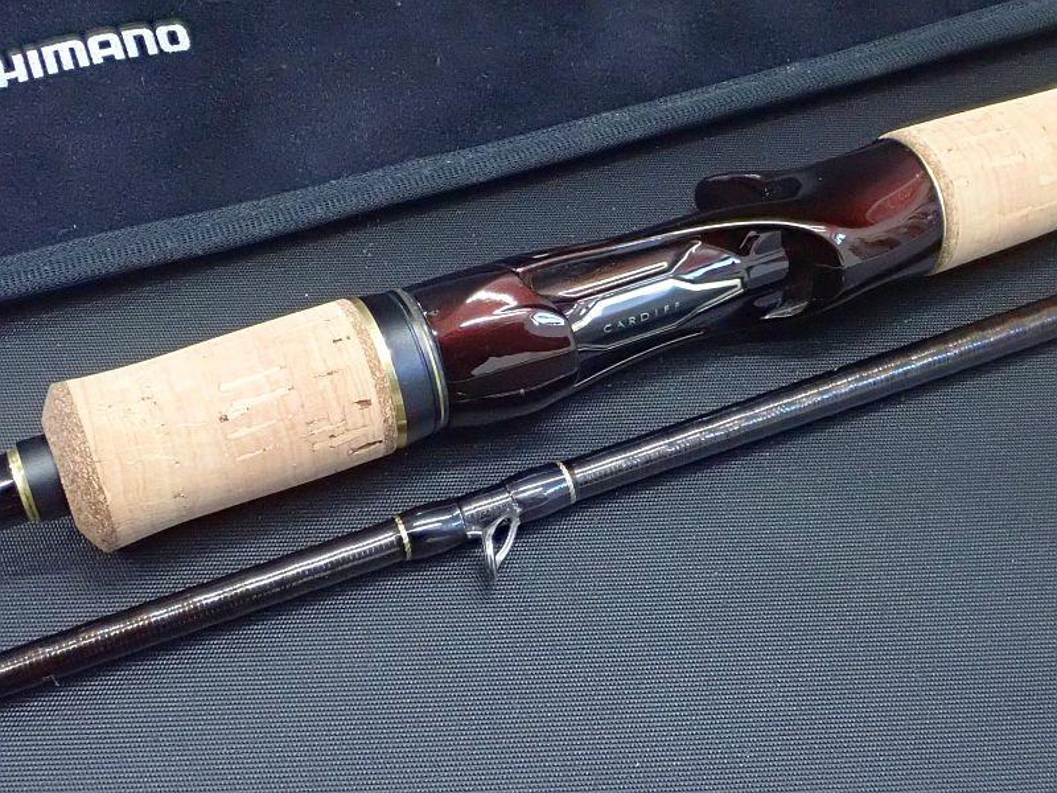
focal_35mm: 43
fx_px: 1313
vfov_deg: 33.6
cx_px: 528
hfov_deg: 43.9
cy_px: 396
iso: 1600
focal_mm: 7.86
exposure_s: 1/25
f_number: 4
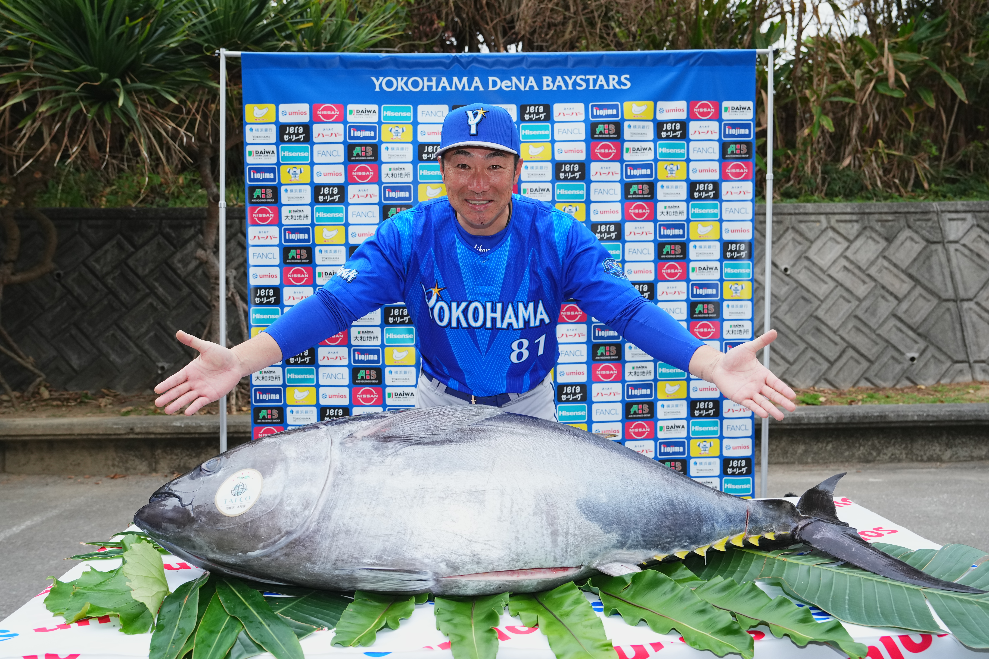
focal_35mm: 32
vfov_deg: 41.1
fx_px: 879
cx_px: 494
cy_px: 330
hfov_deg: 58.7
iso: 800
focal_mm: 32
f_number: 5
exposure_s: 1/250
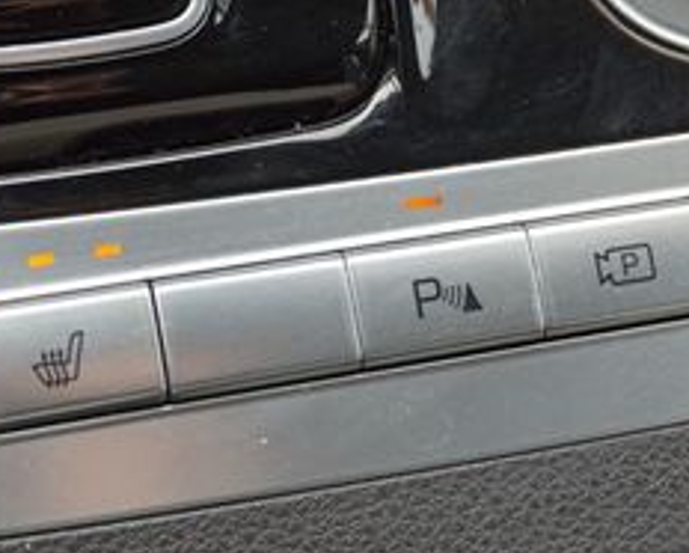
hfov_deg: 20.6
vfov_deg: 16.5
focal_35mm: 93
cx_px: 291
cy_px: 131
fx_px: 1898
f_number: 4.5
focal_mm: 24
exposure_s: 1/60
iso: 100
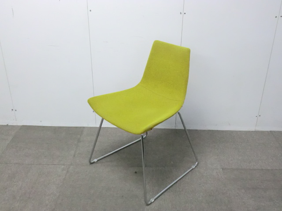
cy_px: 106
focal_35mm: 38
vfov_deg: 37.7
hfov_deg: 49.0
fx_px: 310
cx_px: 141
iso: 800
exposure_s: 1/50
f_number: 3.9
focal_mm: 6.9
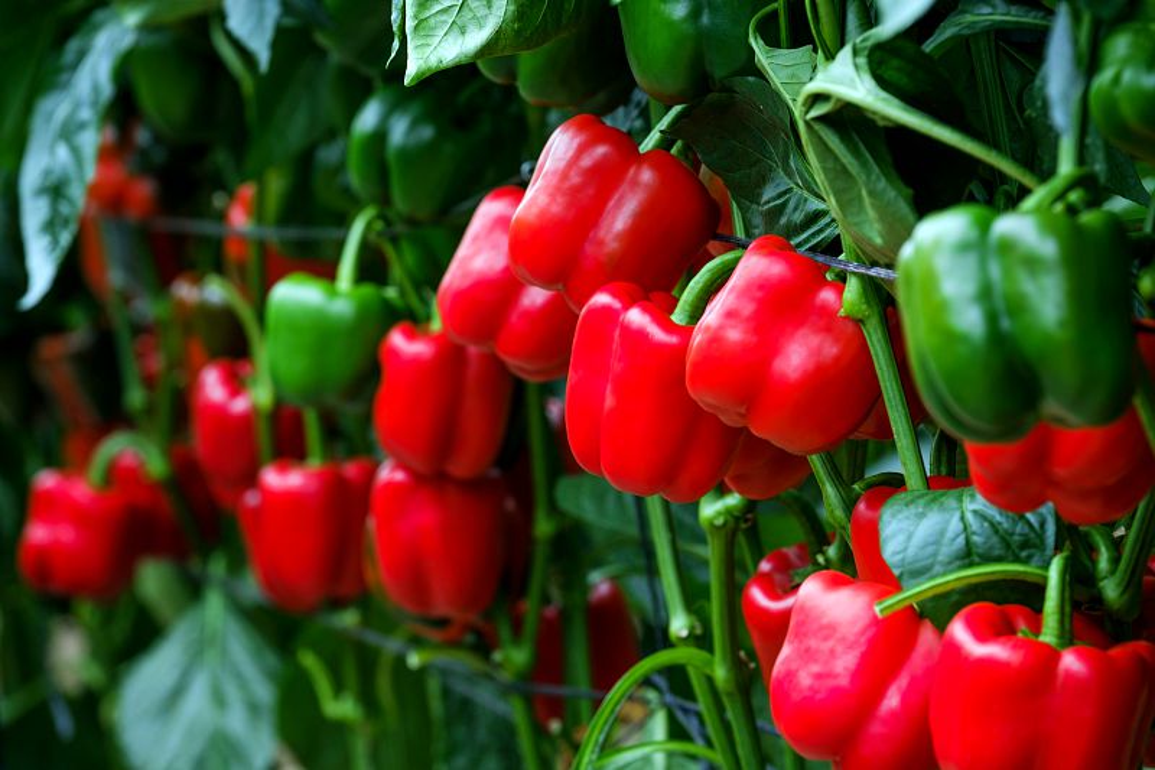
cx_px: 578
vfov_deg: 6.5
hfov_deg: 9.8
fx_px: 6736
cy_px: 385
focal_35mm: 210
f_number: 5.6
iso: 400
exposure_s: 1/50
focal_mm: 140
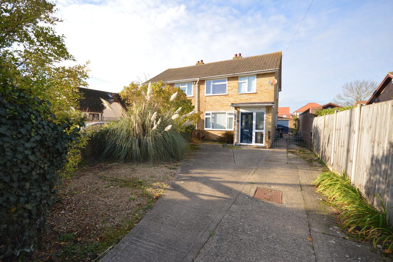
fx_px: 164
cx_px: 196
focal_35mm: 15
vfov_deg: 77.2
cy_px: 131
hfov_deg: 100.4
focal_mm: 10
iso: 100
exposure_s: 1/160
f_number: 6.3
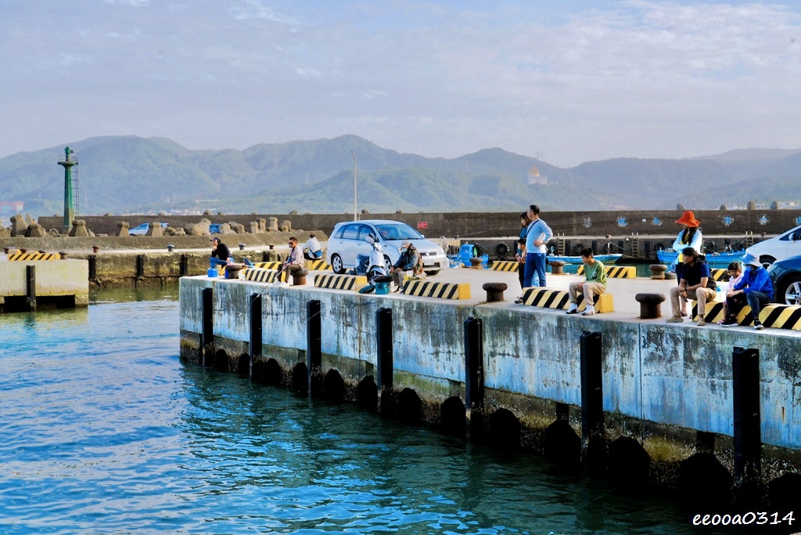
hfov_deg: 44.5
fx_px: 979
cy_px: 268
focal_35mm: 44
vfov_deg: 30.5
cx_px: 400
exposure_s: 1/60
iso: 320
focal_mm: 44
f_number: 18
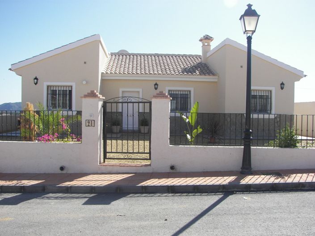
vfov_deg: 39.6
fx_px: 327
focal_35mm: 36
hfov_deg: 51.4
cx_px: 158
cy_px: 118
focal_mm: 6
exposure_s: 1/640
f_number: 4
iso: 64
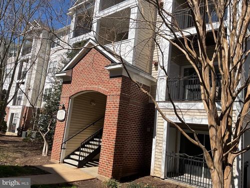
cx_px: 125
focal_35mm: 29
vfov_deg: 48.2
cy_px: 94
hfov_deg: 61.7
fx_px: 209
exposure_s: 1/2227
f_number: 1.8
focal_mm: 3
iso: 16
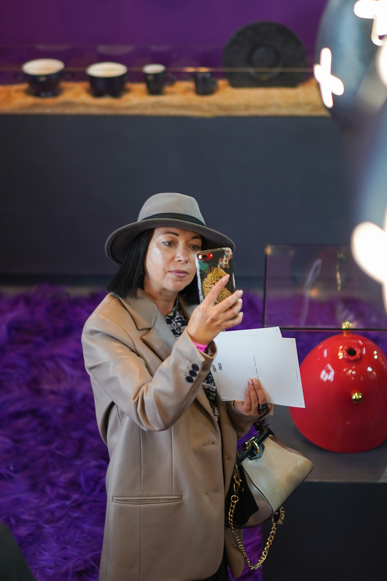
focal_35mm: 80
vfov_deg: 25.4
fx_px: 1290
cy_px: 262
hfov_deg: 17.0
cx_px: 232
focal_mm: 55
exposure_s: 1/80
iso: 320
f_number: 1.8
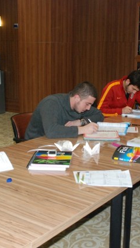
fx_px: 343
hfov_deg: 23.0
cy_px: 124
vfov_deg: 39.9
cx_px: 90
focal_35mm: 52
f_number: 5
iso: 1000
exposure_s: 1/60
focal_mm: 22
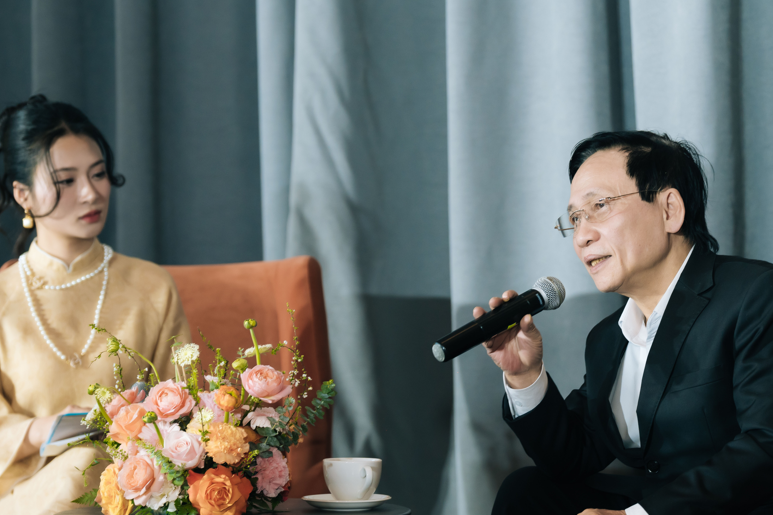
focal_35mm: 139
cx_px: 408
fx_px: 2984
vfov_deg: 9.9
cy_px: 323
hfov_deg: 14.8
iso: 1250
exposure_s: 1/160
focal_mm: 102
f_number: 3.5
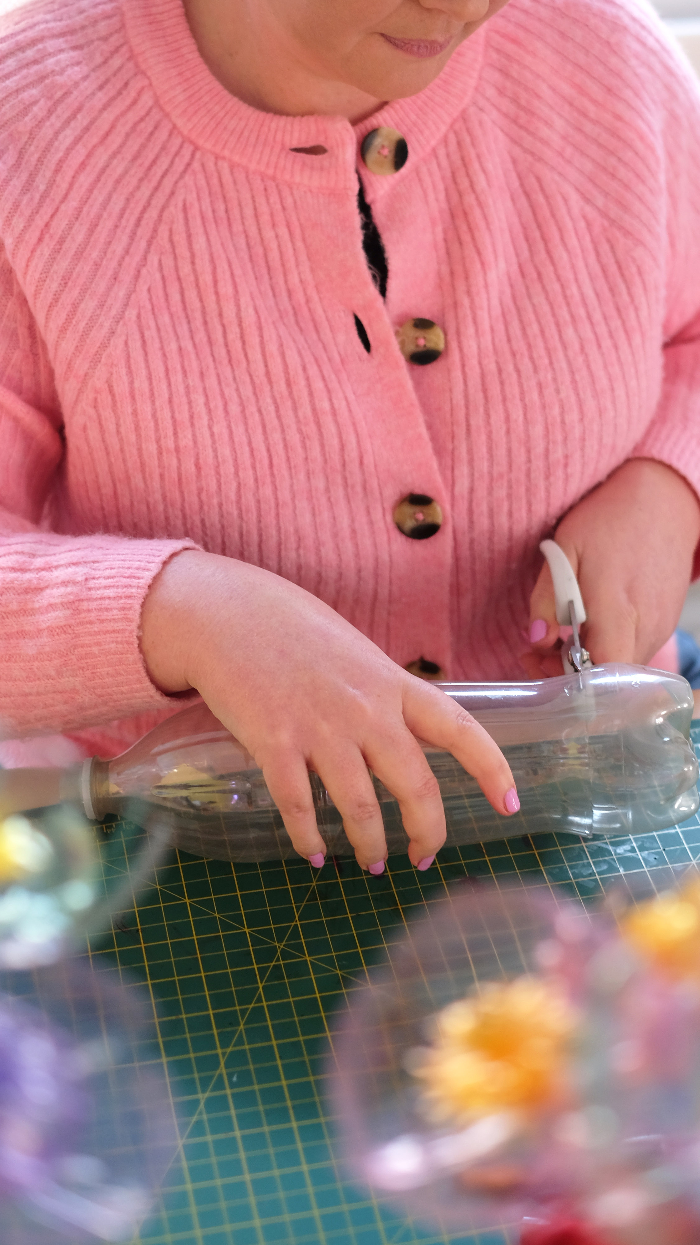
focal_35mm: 68
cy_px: 532
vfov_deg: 31.0
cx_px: 463
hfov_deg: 17.7
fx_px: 2244
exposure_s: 1/125
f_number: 1.8
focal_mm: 35
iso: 400
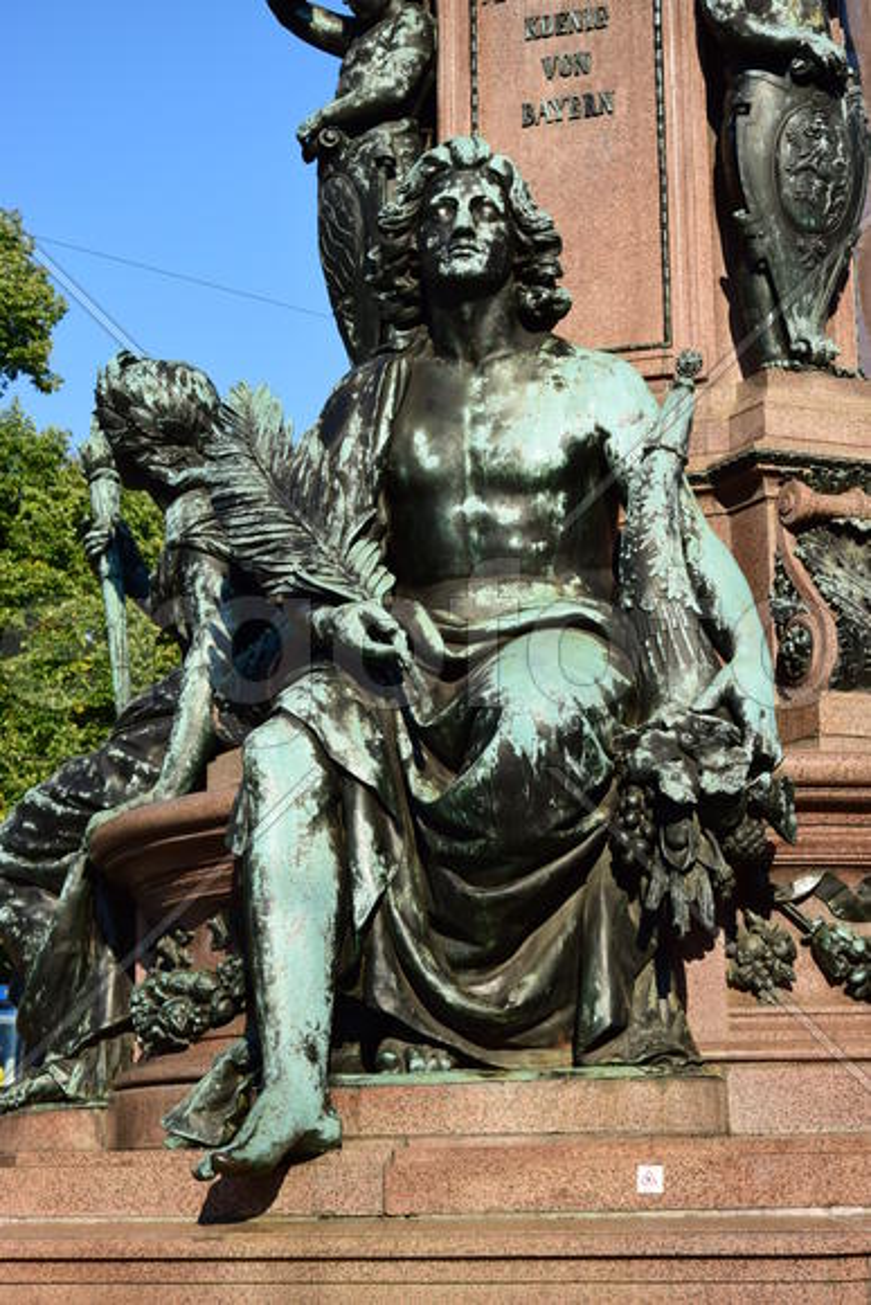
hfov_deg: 18.2
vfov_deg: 27.0
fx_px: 2720
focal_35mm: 75
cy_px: 652
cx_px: 436
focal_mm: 50
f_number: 7.1
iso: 100
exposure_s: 1/200
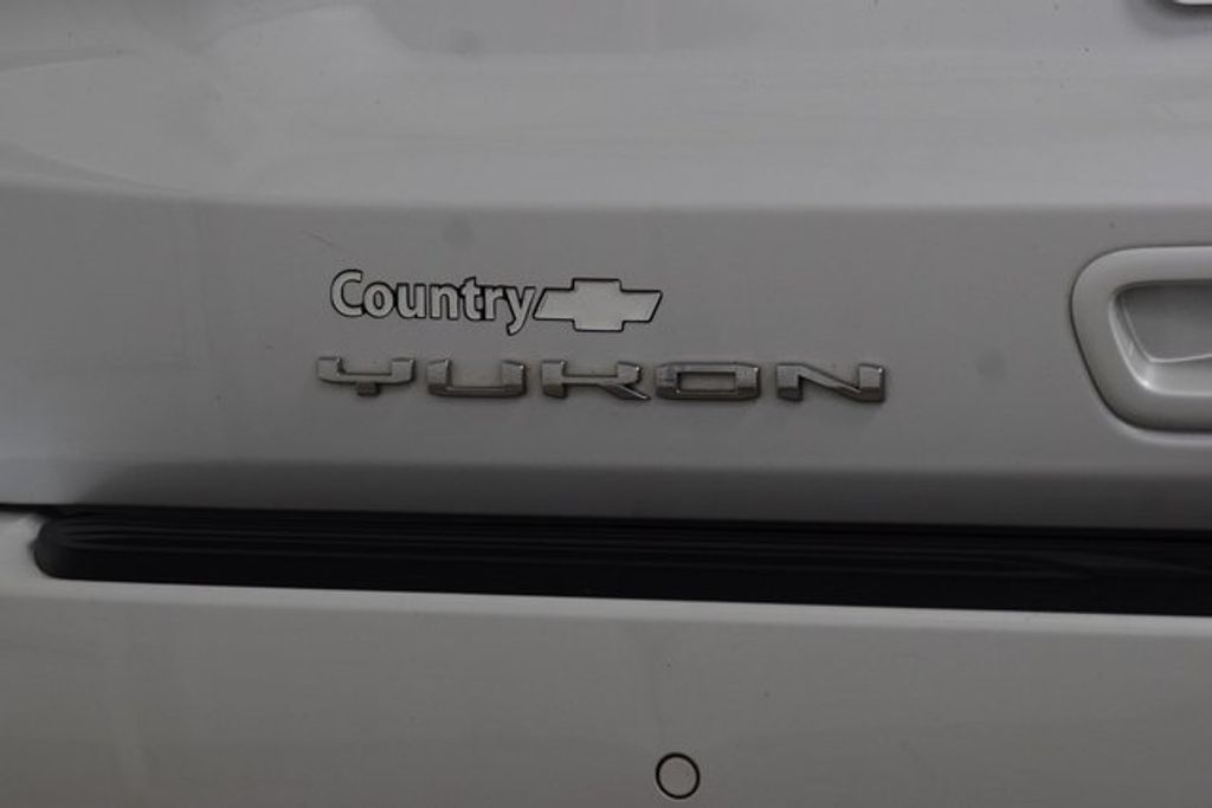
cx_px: 606
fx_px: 3535
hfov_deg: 19.5
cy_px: 404
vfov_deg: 13.0
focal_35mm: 105
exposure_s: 1/125
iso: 1600
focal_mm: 70
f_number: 5.6
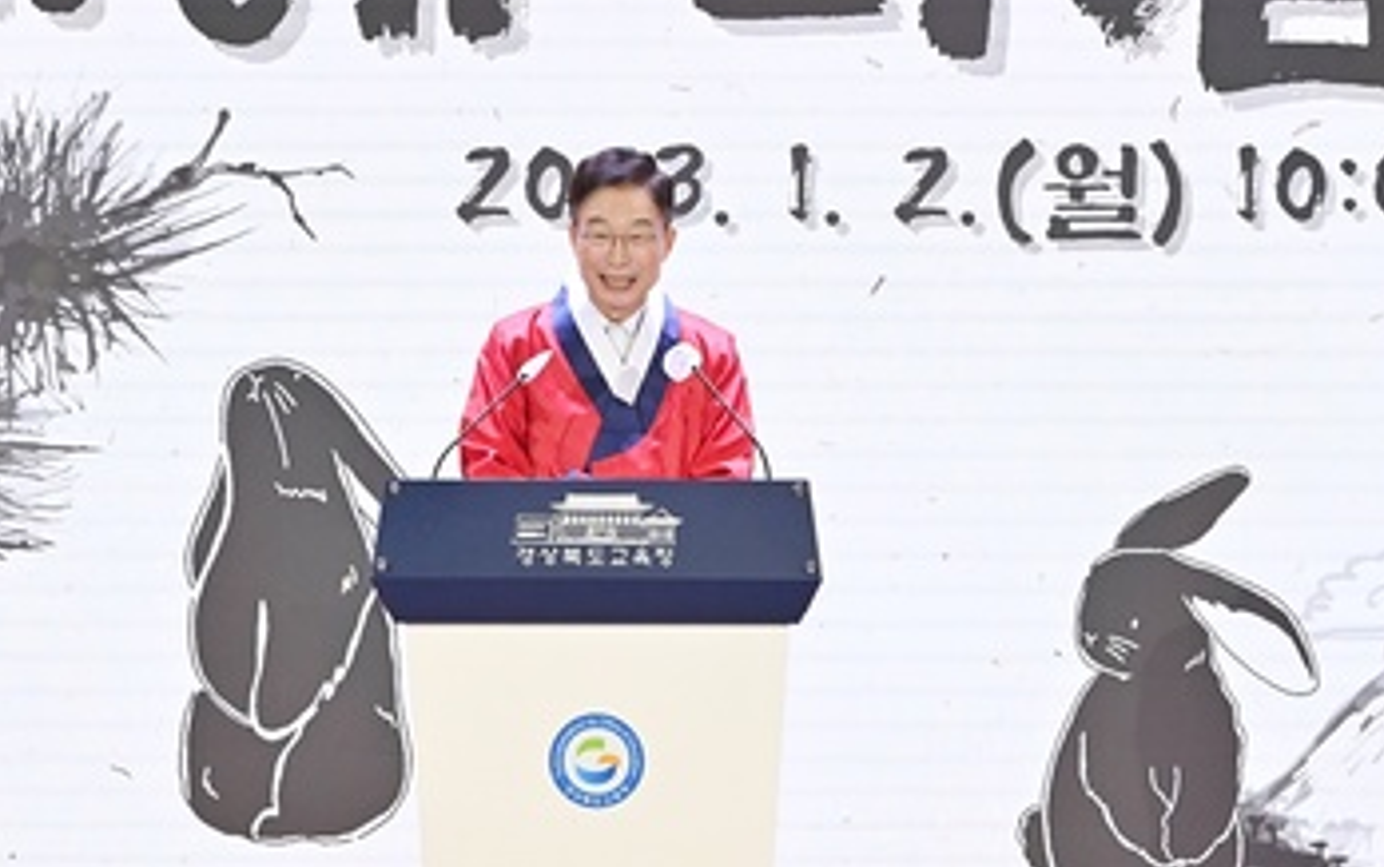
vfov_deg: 5.8
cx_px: 630
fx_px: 8605
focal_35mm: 228
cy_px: 402
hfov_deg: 9.2
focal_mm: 122
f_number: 6.3
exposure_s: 1/200
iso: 1600
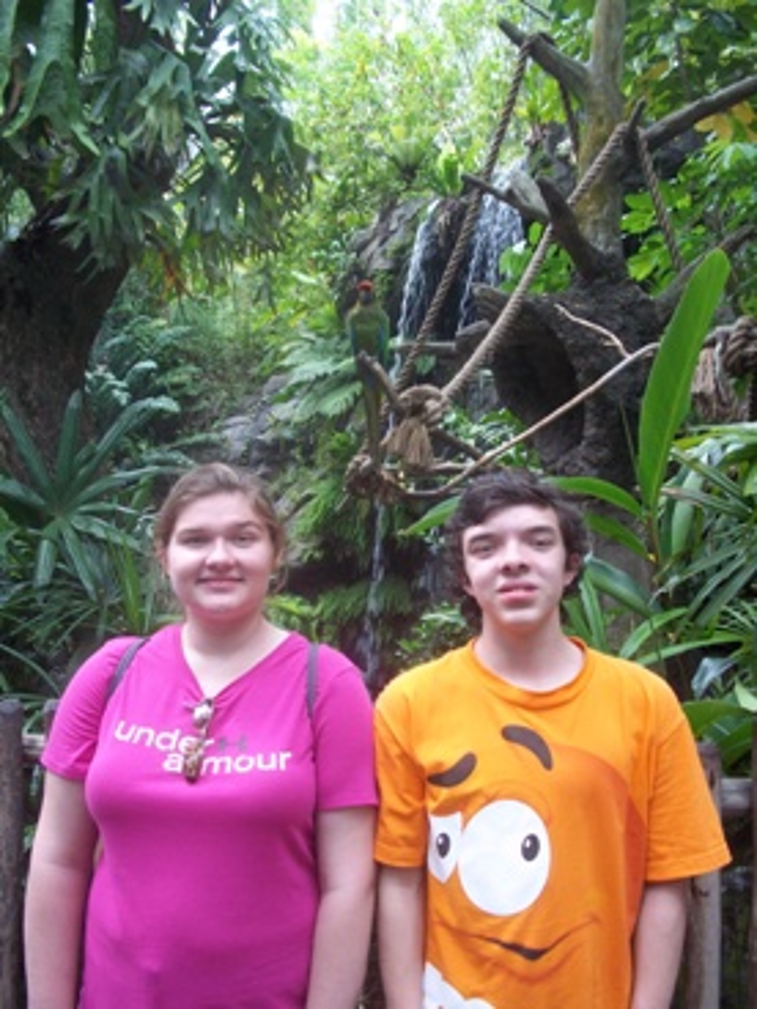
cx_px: 378
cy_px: 504
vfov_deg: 51.4
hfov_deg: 39.7
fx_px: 1050
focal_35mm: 36
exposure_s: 1/60
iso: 80
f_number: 3.1
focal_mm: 6.5
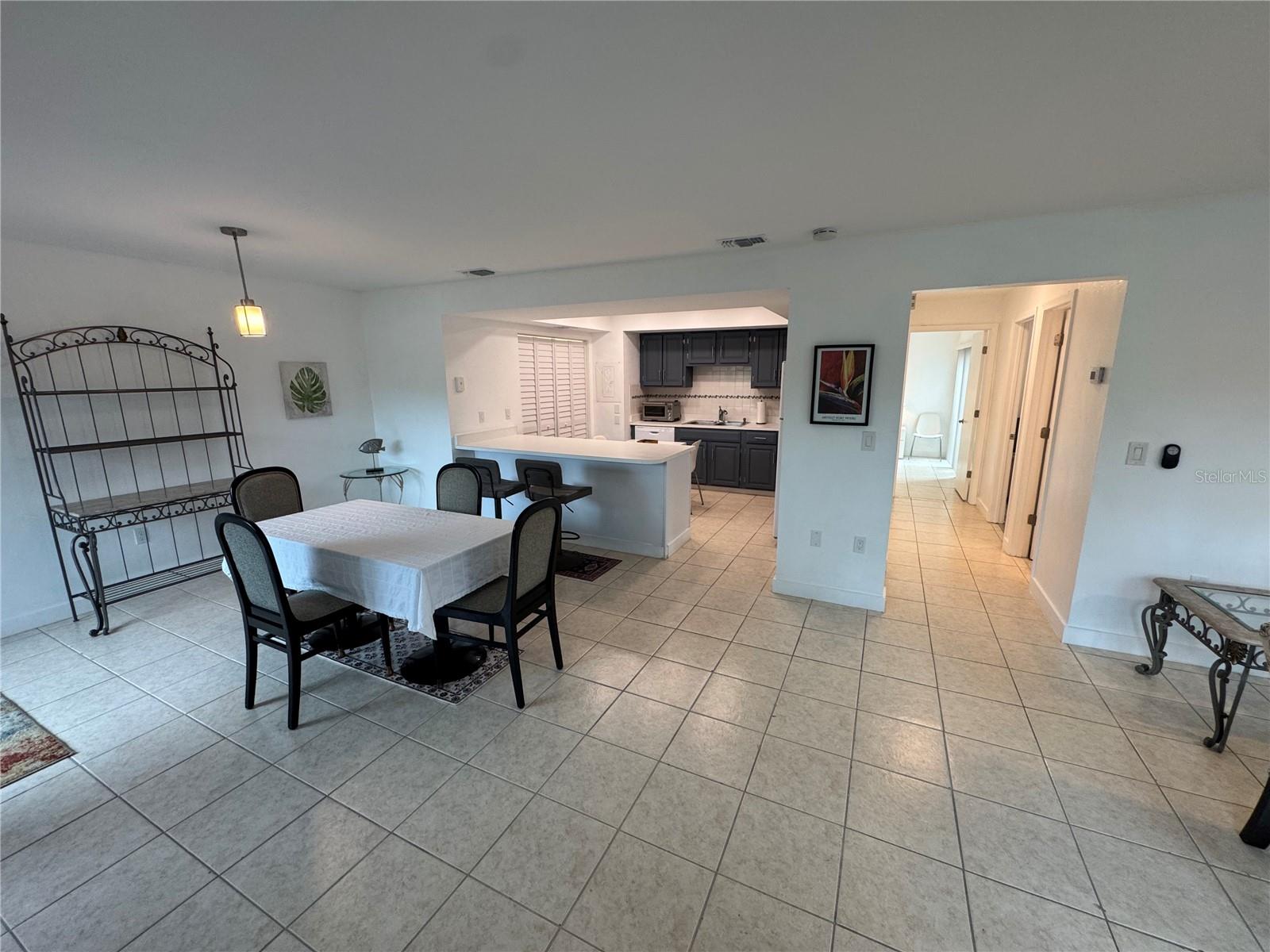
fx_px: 514
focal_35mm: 14
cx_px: 635
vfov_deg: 85.7
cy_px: 476
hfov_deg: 102.1
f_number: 2.2
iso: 160
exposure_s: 1/120
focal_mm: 2.22
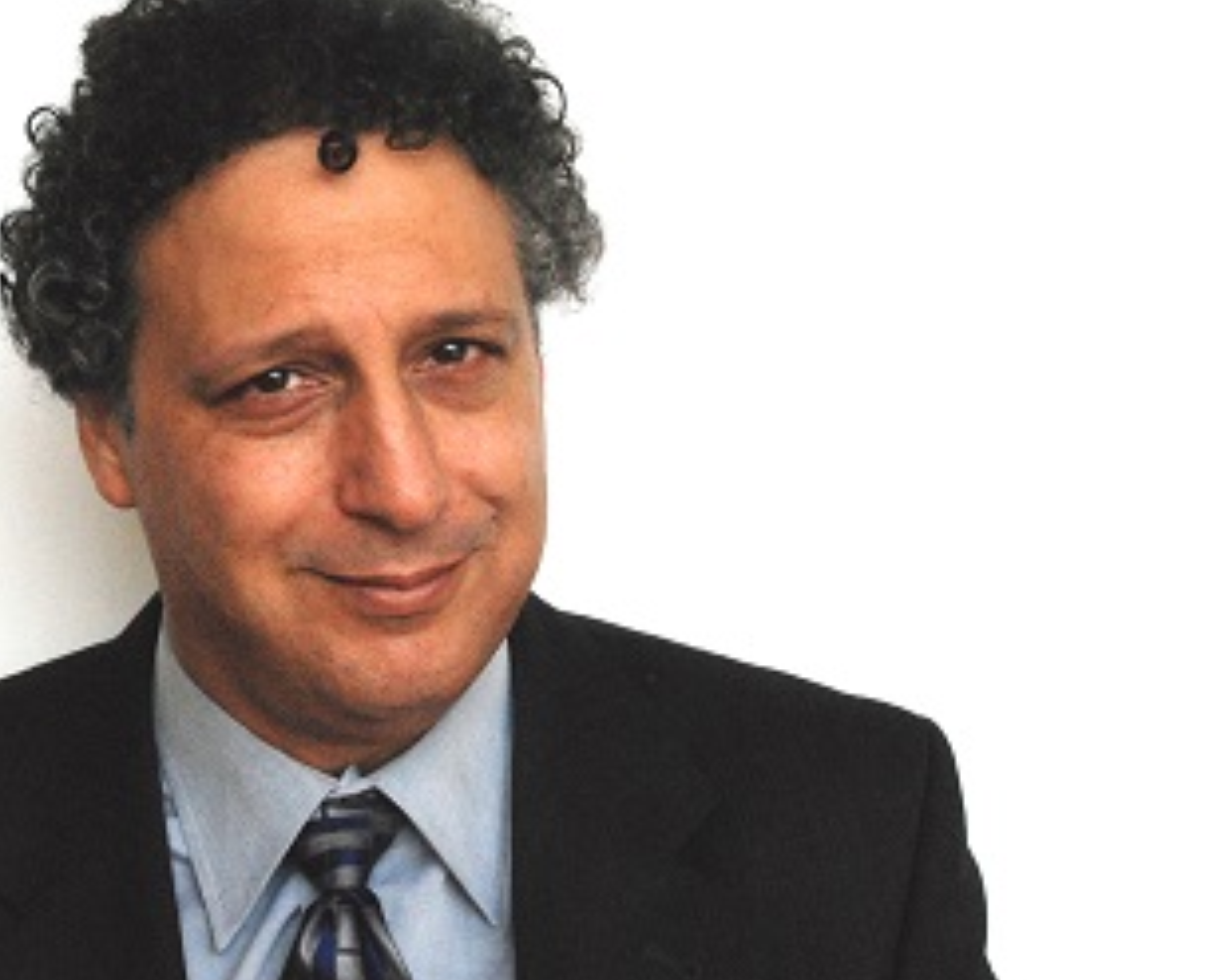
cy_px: 436
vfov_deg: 19.2
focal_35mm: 80
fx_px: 2891
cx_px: 349
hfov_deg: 23.7
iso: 1600
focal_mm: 35
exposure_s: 1/400
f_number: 10
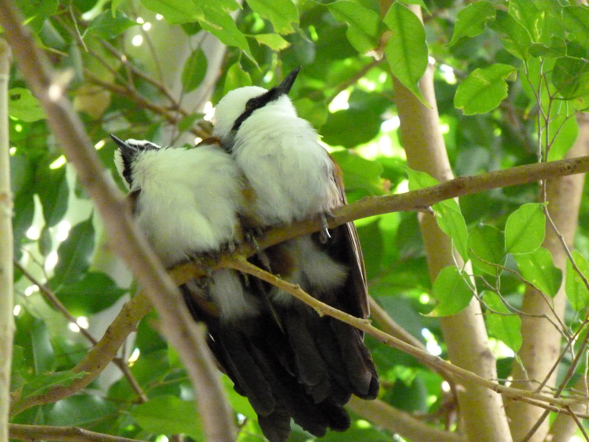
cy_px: 221
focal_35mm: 445
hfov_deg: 4.5
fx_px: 7572
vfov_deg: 3.3
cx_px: 294
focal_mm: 80.1
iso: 1600
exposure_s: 1/30
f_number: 4.4
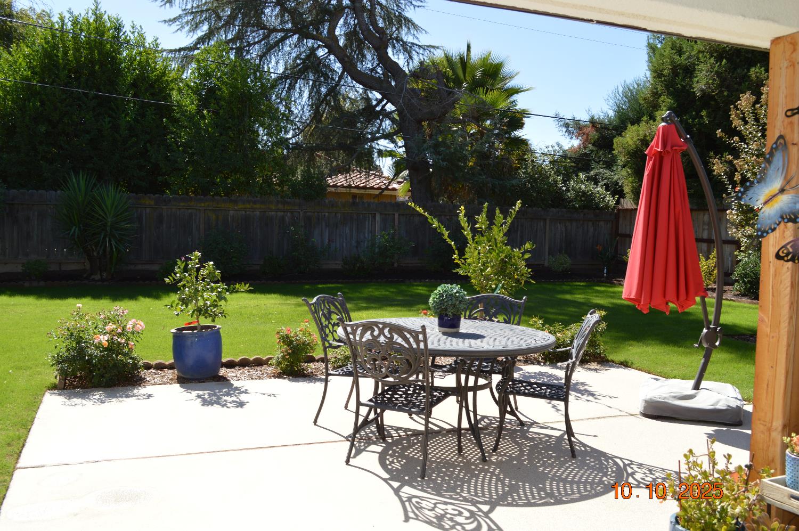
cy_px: 266
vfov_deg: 39.9
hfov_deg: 57.3
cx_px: 400
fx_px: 732
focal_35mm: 33
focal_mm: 22
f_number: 8
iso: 100
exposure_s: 1/200
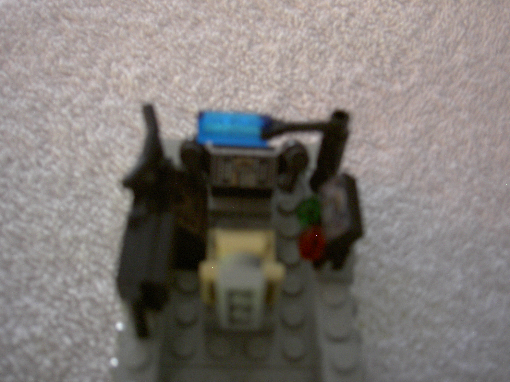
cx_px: 255
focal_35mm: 39
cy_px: 191
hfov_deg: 47.9
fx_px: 575
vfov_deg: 36.8
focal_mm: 8
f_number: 2.8
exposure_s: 1/8
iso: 100
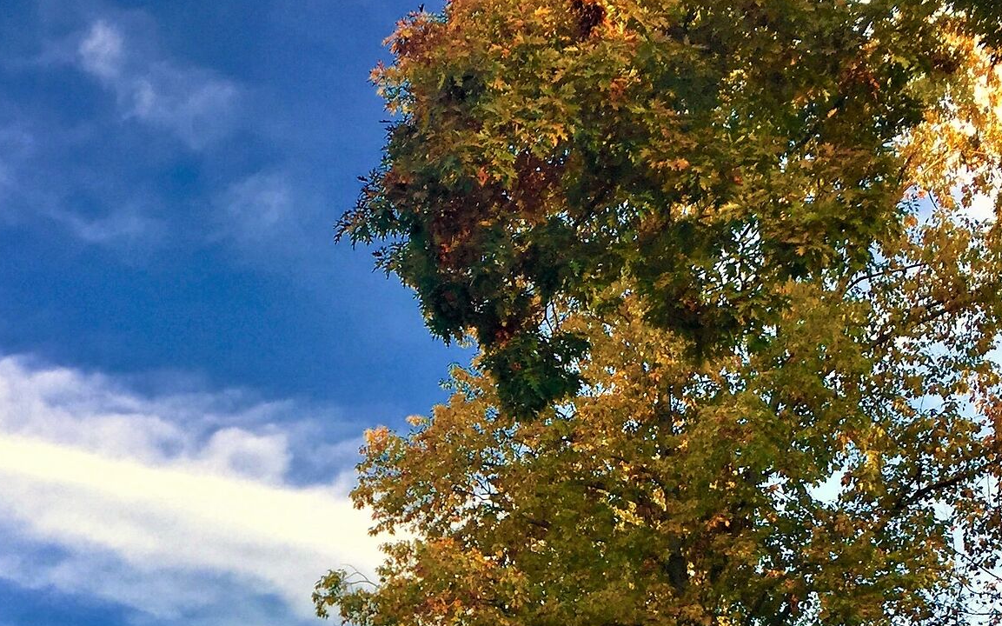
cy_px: 736
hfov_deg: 31.8
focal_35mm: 64
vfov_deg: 19.2
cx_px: 340
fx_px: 1747
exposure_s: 1/775
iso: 32
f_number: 2.2
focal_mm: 4.15
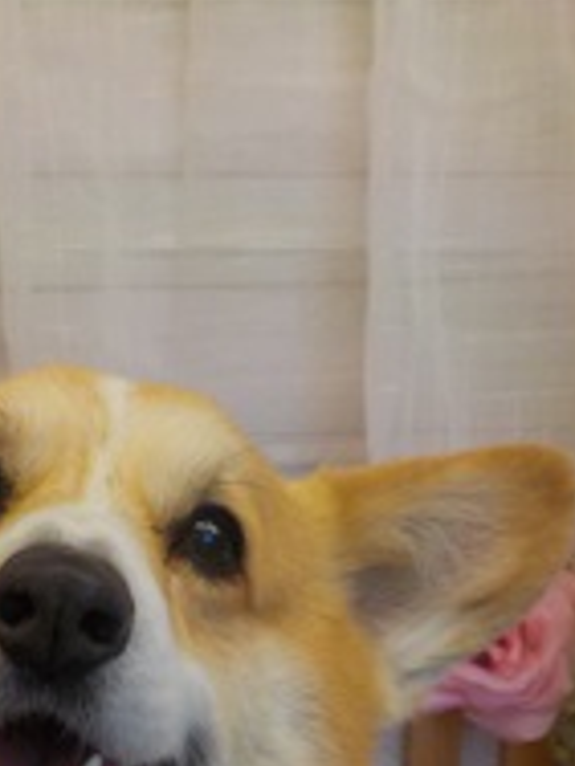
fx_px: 1417
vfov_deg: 28.8
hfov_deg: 22.8
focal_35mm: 64
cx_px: 175
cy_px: 717
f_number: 3.3
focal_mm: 4.1
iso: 125
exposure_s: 1/50
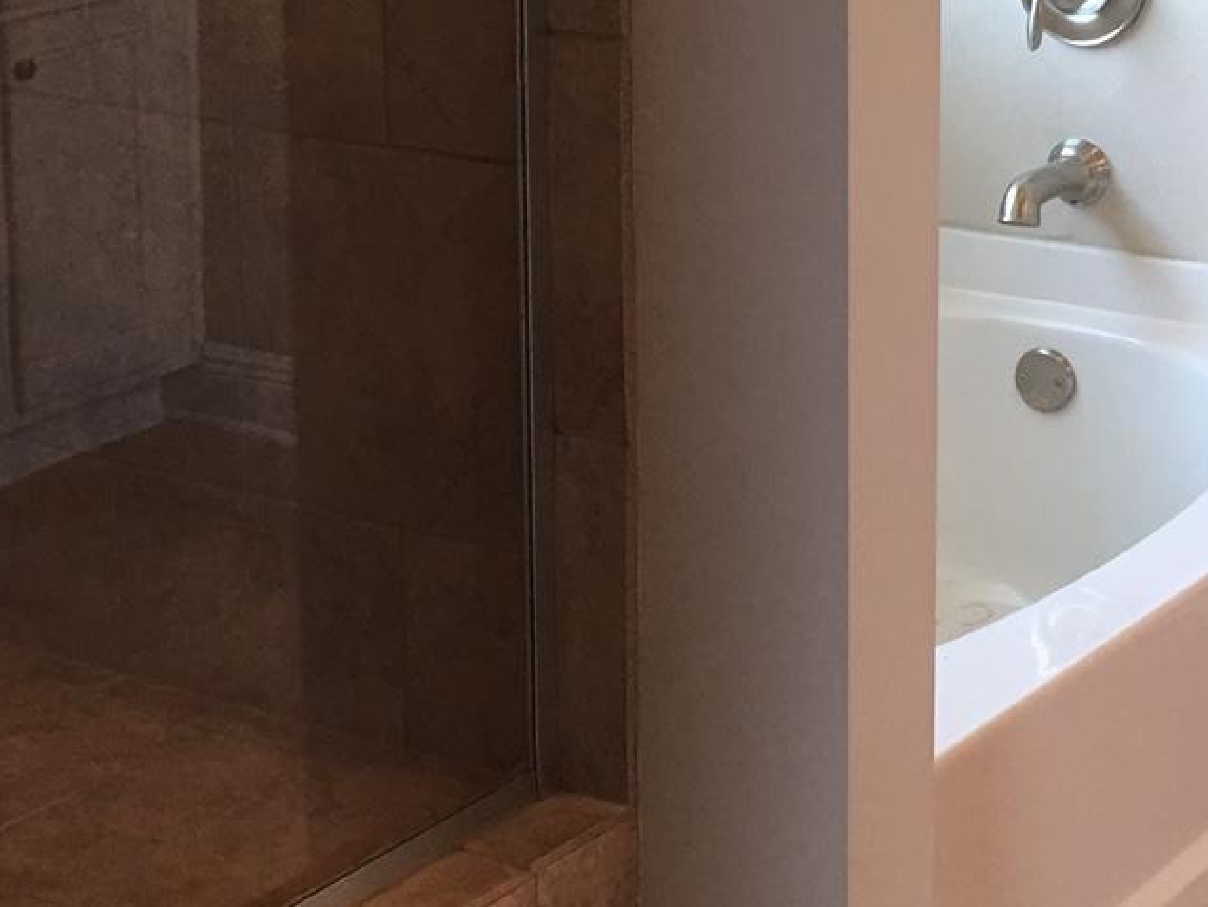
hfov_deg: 21.3
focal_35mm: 92
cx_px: 590
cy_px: 131
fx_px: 3212
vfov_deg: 15.9
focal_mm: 4.15
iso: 40
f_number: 2.2
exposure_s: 1/30
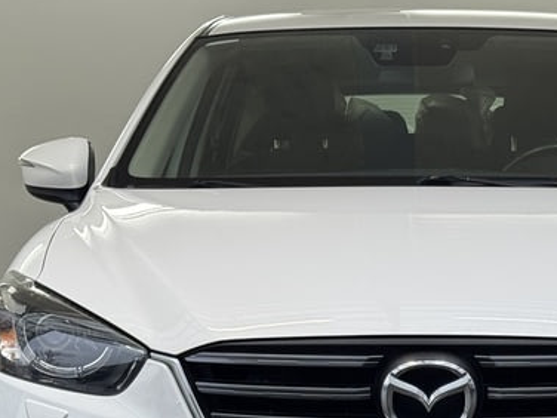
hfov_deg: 17.0
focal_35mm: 115
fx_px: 1850
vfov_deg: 12.8
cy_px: 397
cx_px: 427
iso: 50
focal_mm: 6.76
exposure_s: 1/183
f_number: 1.78
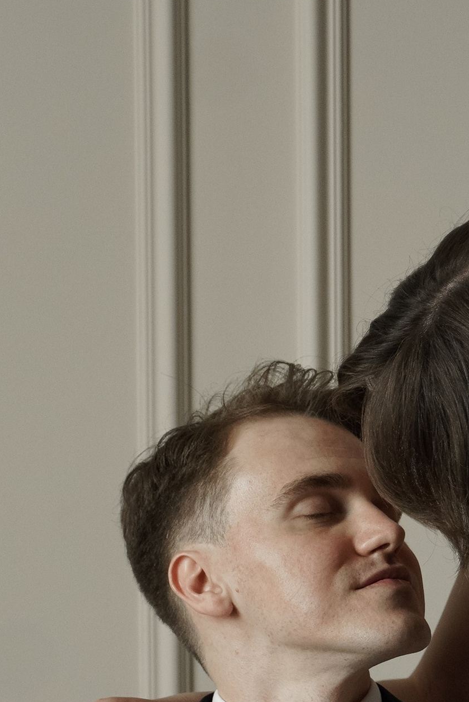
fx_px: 3164
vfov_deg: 12.4
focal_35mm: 162
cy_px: 798
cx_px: 437
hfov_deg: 8.4
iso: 800
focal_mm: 53
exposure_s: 1/500
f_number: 2.8
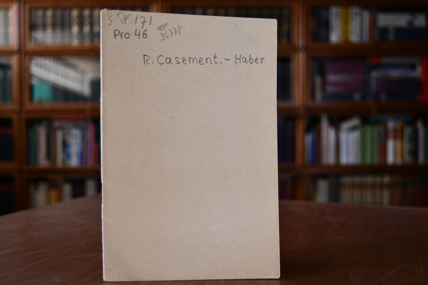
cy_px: 142
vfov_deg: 34.2
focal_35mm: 39
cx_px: 214
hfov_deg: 49.6
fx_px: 464
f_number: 4
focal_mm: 26
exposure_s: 1/125
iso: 800
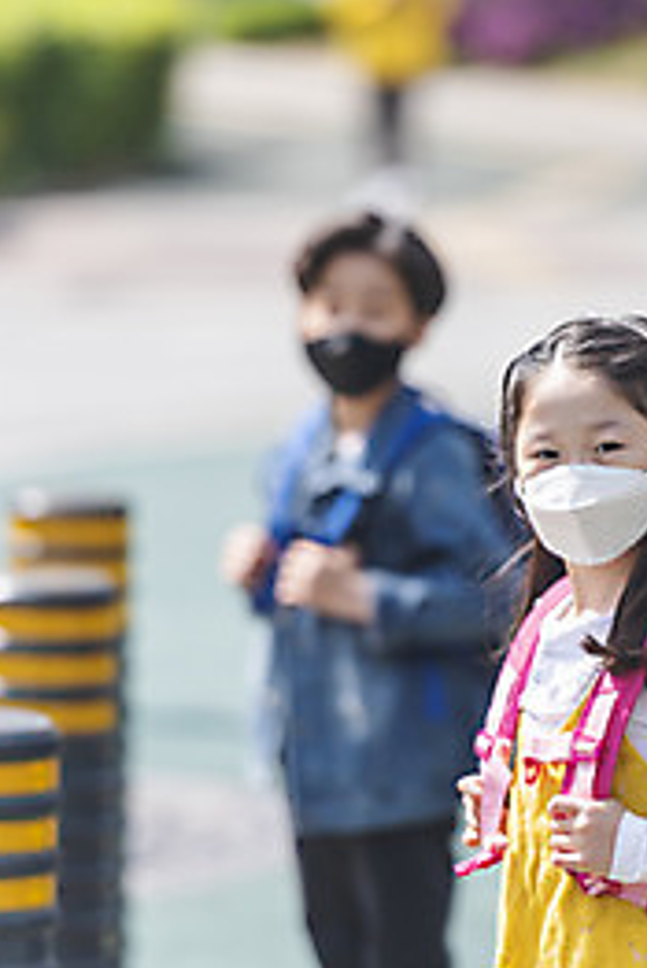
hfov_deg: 4.5
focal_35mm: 305
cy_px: 528
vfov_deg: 6.8
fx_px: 8211
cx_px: 471
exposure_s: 1/1250
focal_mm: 200
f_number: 2.8
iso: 200
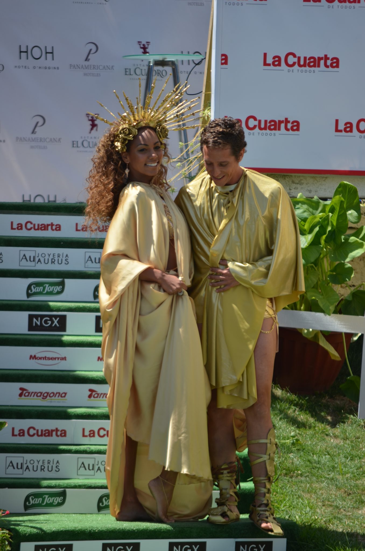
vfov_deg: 6.9
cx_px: 182
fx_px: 4584
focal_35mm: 300
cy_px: 276
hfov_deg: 4.6
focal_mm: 200
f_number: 5.6
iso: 100
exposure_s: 1/400
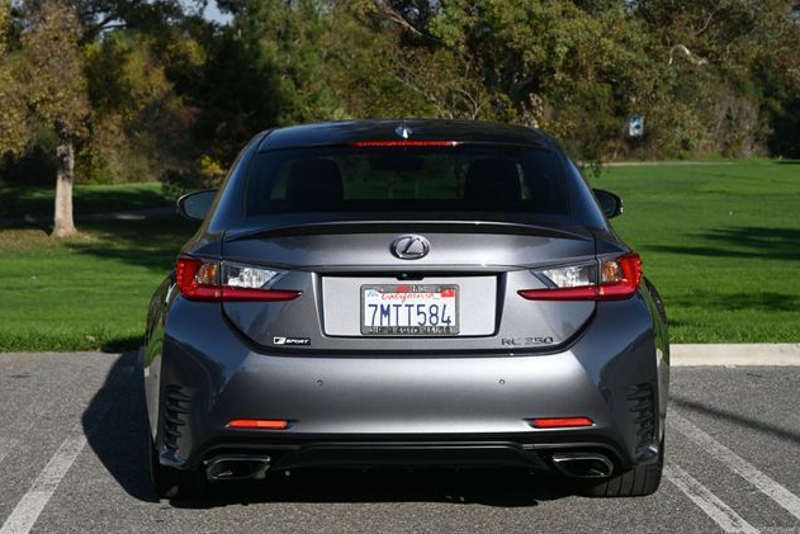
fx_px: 1689
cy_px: 268
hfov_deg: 26.6
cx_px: 403
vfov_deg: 18.0
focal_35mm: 76
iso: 100
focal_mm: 50
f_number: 6.3
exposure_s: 1/250
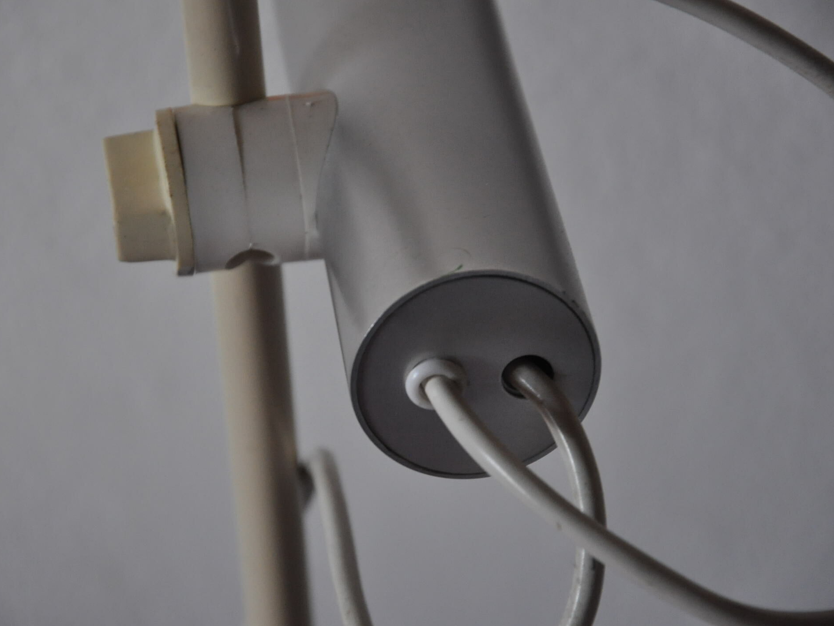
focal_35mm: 172
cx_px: 398
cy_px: 313
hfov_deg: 11.5
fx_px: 4134
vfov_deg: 8.7
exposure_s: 1/60
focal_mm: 105
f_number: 5.6
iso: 1600
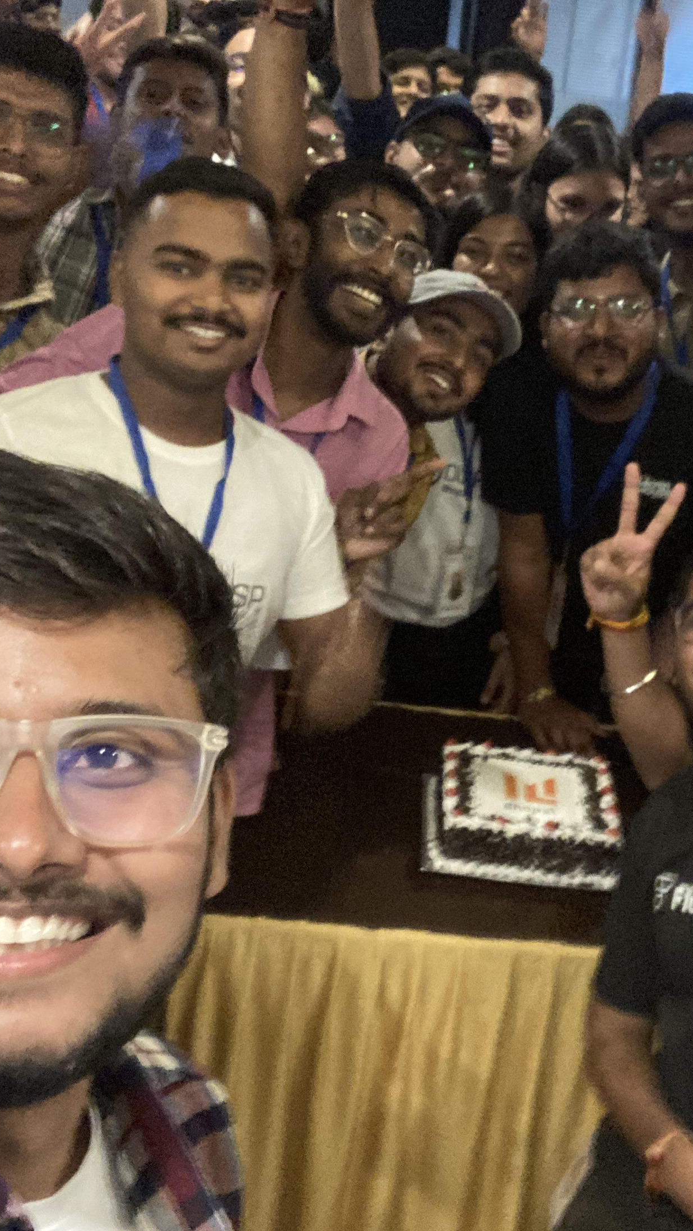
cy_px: 604
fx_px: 1600
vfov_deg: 42.1
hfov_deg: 24.2
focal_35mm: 49
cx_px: 507
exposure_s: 1/17
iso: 500
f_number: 2.2
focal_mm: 2.87
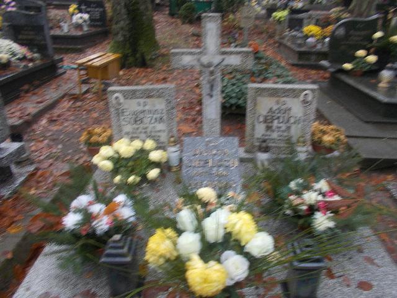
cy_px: 149
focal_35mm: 26
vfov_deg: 53.1
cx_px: 198
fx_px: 298
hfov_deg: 67.3
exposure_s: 1/60
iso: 80
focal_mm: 4.6
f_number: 3.2
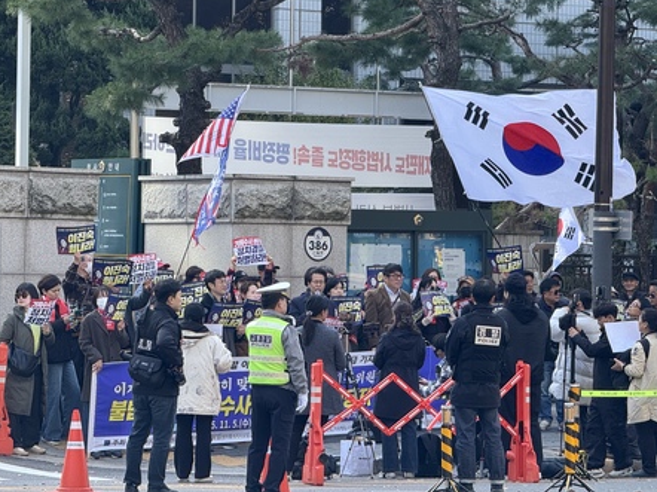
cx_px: 391
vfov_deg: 9.1
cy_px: 178
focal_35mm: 163
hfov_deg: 12.1
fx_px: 3092
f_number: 2.8
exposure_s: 1/197
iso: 50
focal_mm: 15.66
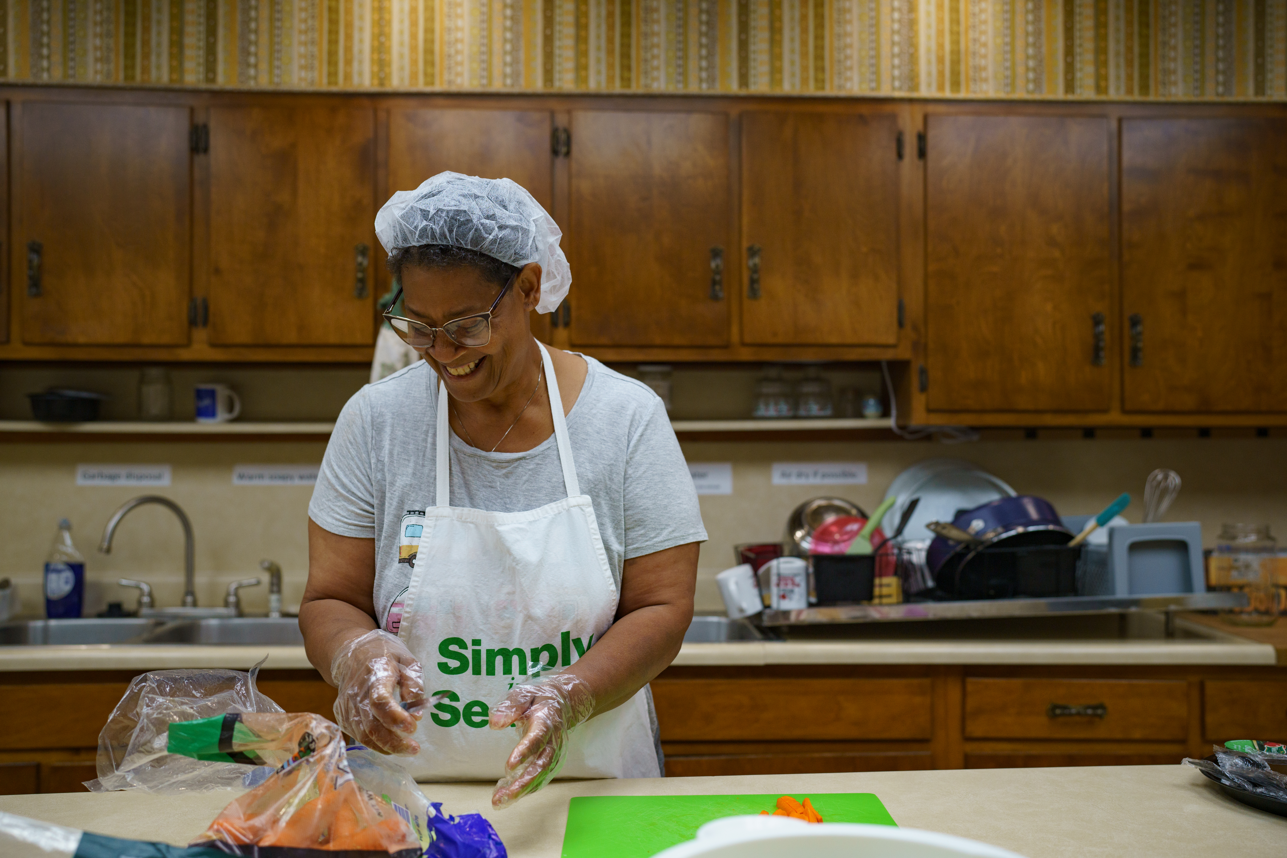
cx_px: 644
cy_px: 429
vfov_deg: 37.9
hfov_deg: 54.4
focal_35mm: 35
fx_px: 1251
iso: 500
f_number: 2.8
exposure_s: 1/640
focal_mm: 35
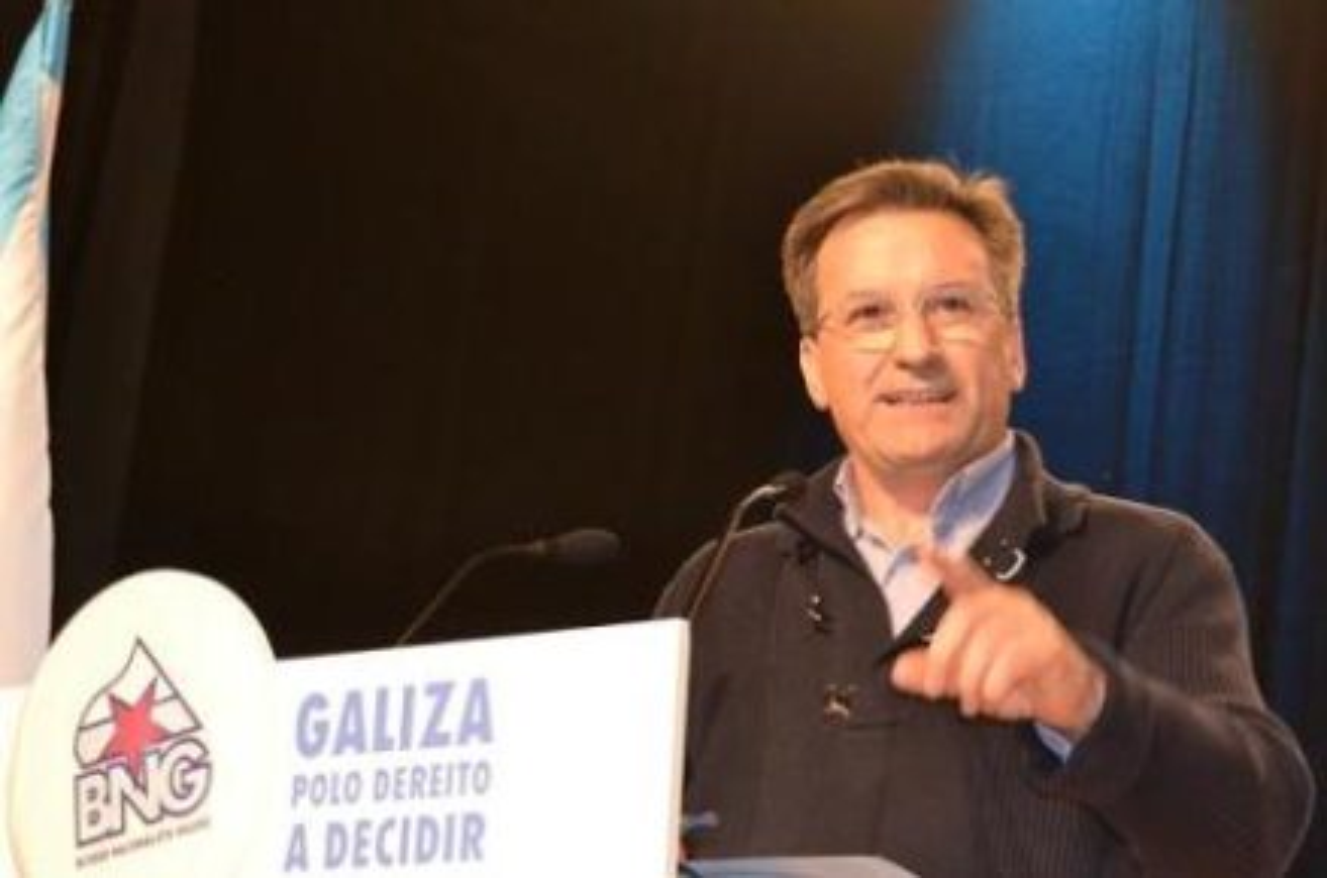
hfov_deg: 24.7
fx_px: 3034
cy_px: 439
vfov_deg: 16.5
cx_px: 664
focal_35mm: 82
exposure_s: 1/60
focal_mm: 55
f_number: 5.6
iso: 2200
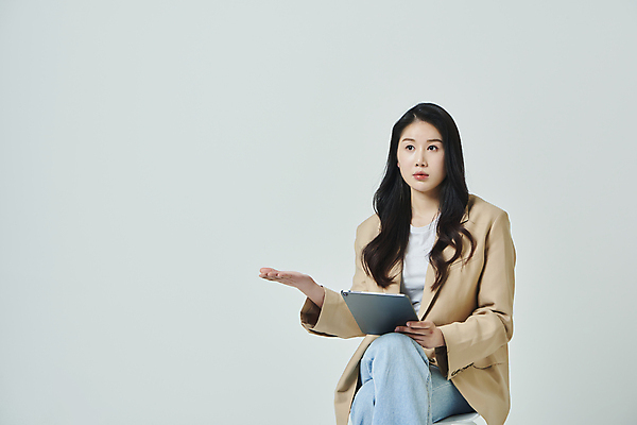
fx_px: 1239
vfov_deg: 19.5
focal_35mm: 70
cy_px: 212
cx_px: 318
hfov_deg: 28.8
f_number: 11
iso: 100
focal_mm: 70
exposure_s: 1/125
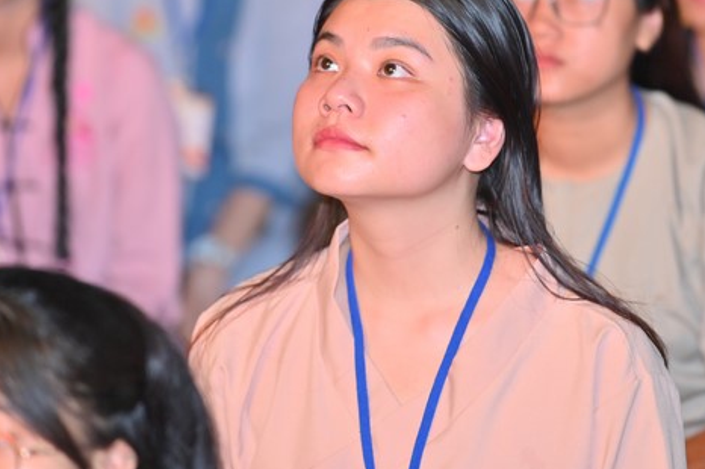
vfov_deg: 4.9
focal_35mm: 279
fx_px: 5460
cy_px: 153
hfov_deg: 7.4
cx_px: 380
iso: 2000
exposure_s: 1/160
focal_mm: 200
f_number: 4
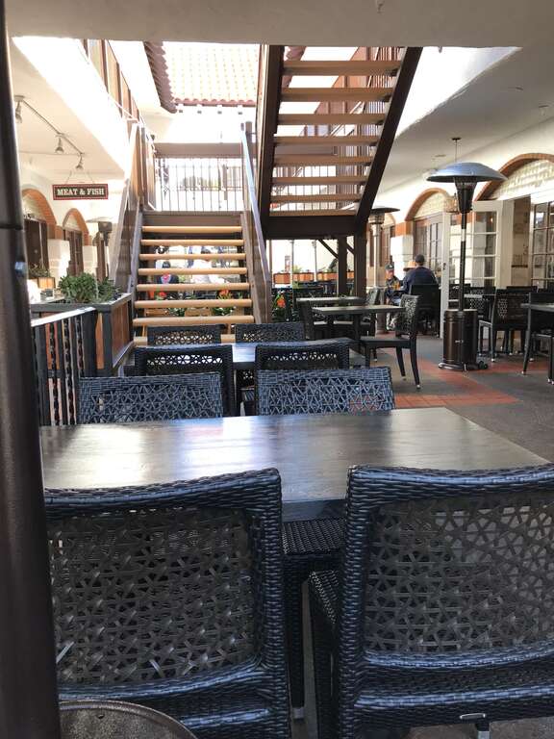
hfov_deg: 49.7
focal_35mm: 28
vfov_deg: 63.4
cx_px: 277
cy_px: 370
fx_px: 597
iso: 40
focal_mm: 3.99
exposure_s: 1/120
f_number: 1.8
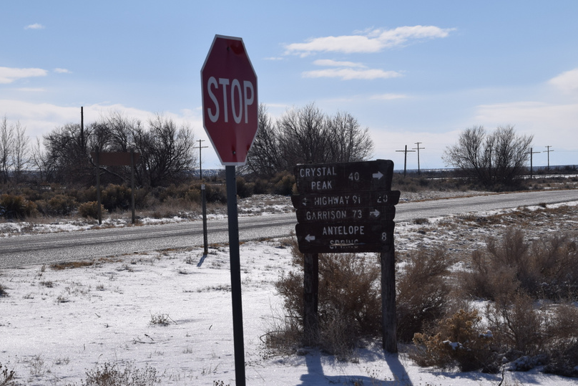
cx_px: 255
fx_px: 1831
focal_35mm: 114
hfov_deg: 17.9
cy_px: 240
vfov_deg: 12.0
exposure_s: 1/1000
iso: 200
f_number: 13
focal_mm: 60
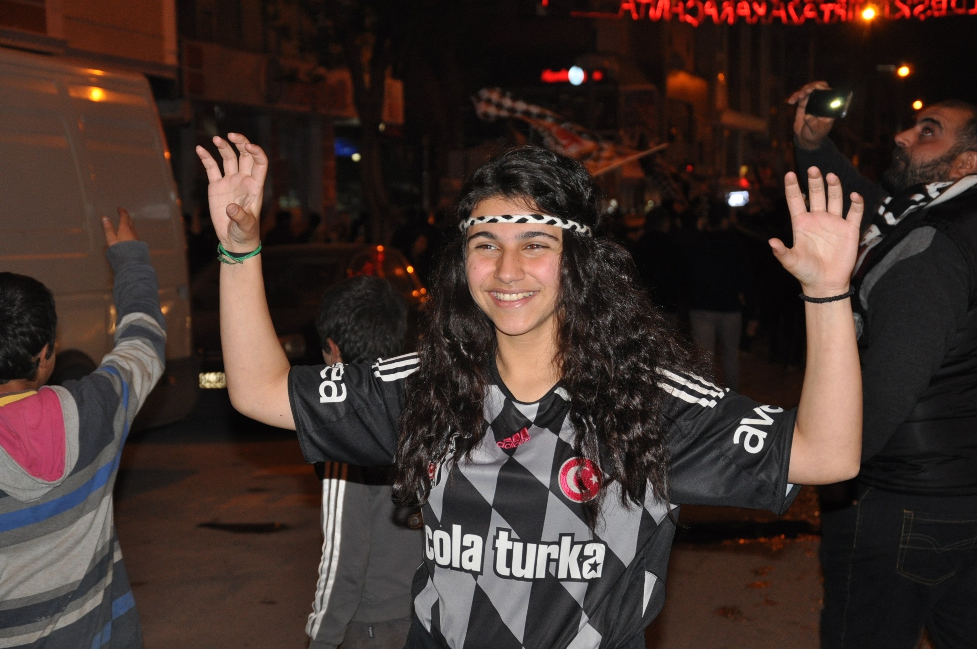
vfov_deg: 18.1
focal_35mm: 75
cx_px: 488
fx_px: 2033
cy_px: 324
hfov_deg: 27.0
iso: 800
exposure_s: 1/60
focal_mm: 50
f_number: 5
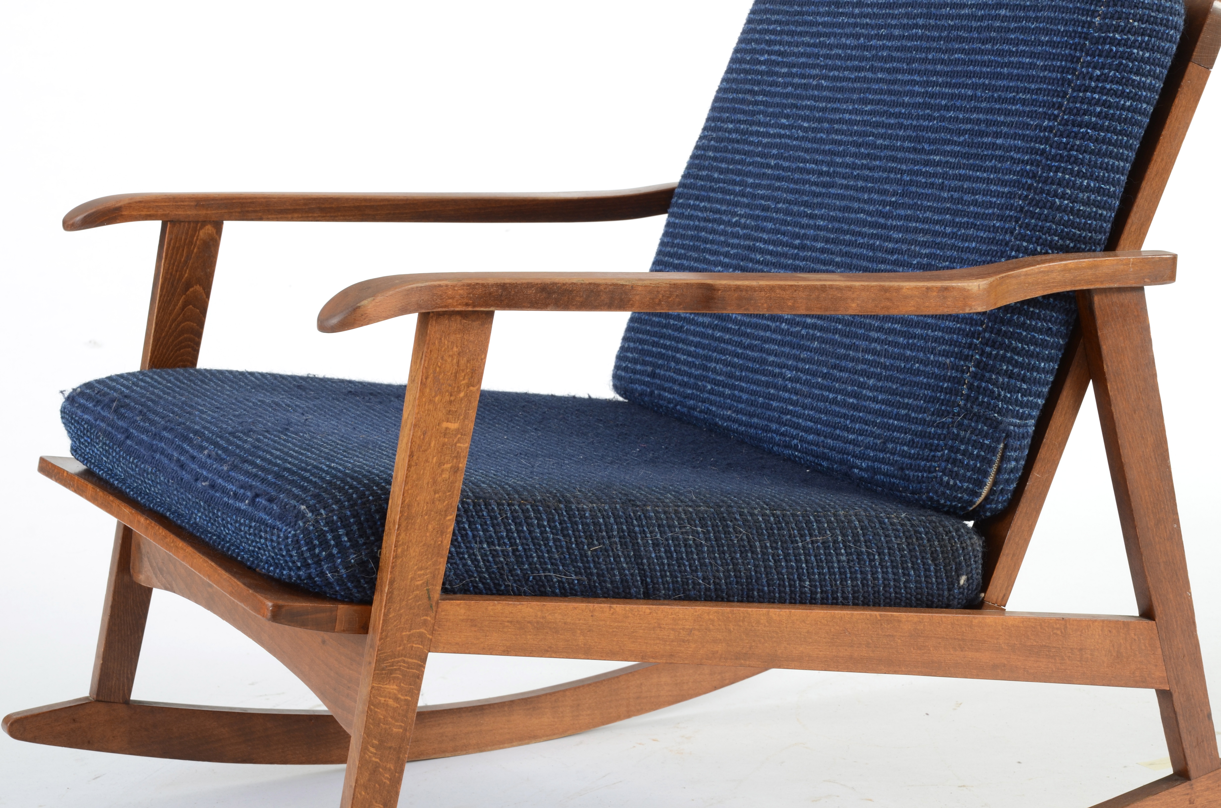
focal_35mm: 93
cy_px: 404
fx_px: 3148
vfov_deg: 14.6
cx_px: 610
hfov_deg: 22.0
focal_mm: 62
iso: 200
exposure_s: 1/125
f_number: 10
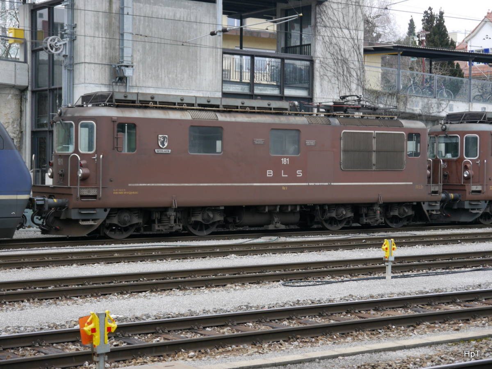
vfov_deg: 20.4
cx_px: 246
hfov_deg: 27.0
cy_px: 184
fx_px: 1023
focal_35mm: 72
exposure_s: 1/80
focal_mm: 36
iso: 250
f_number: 5.3
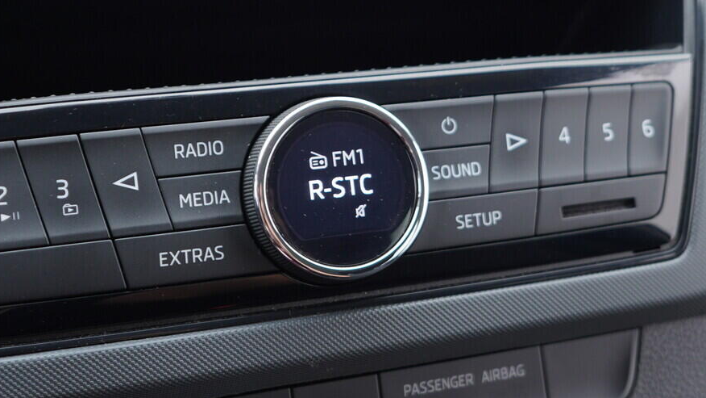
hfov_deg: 33.8
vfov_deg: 19.2
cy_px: 70
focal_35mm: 62
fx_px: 1161
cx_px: 365
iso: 160
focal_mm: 24
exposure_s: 1/40
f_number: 2.8
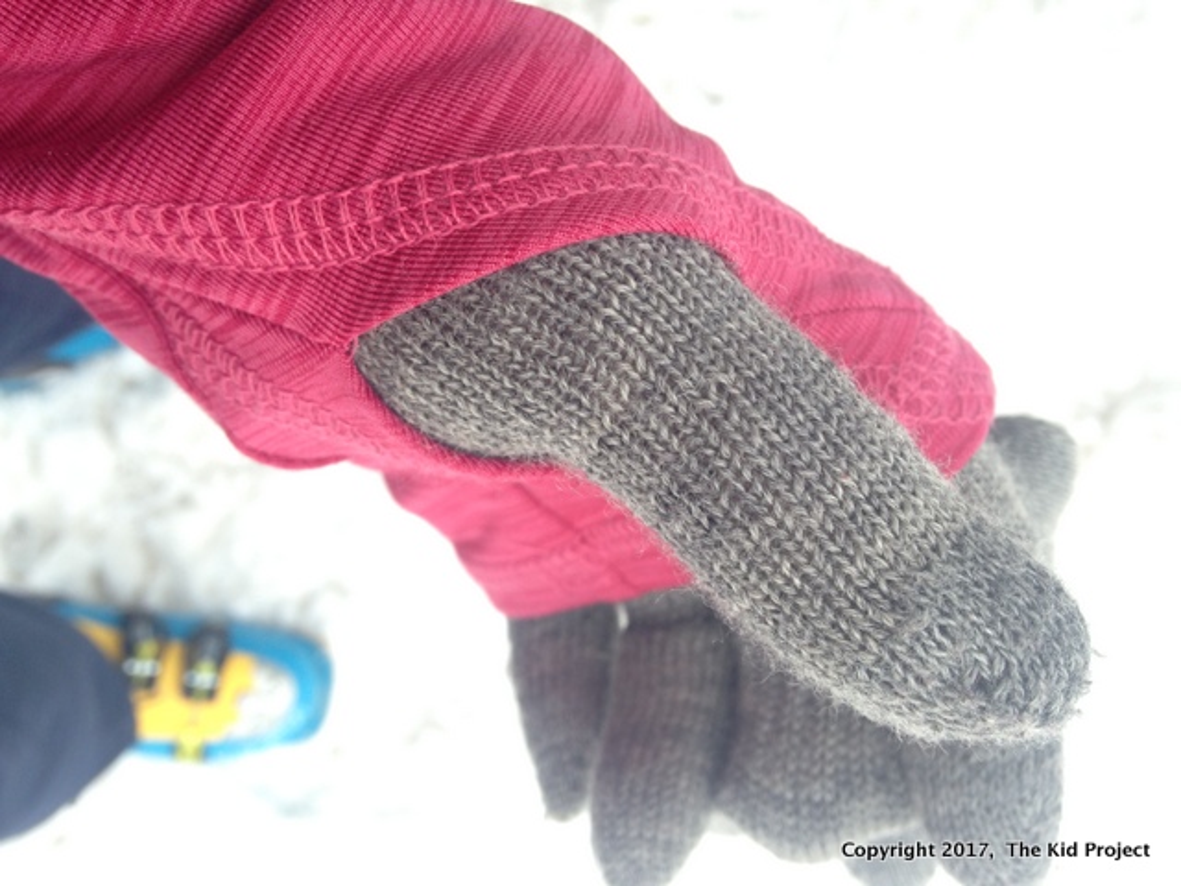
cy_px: 443
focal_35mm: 33
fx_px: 1126
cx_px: 590
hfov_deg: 55.4
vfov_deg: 42.9
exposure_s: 1/178
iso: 50
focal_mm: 4.12
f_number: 2.4
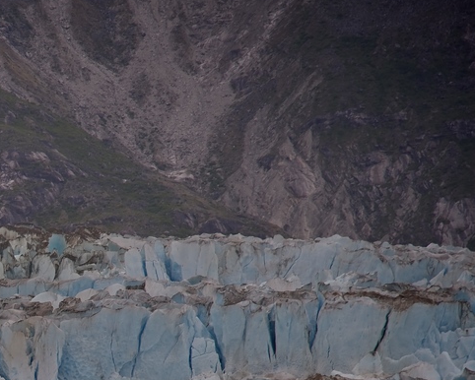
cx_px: -90
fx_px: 4205
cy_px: 415
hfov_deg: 6.4
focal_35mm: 299
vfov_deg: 5.2
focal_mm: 120
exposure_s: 1/250
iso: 125
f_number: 4
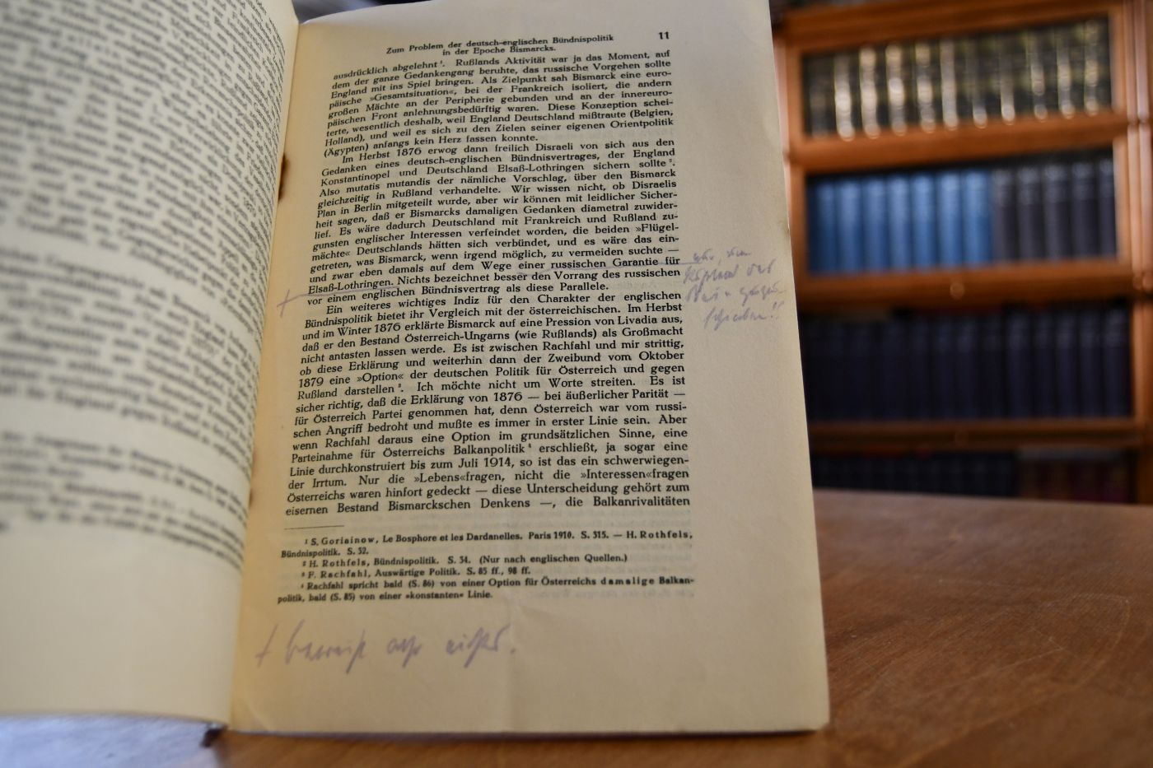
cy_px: 384
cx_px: 576
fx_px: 1057
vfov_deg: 40.0
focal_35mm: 33
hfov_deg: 57.2
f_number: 3.5
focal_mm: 22
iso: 800
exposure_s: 1/160
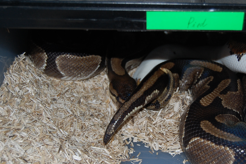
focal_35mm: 69
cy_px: 91
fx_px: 471
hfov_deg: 29.2
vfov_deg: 19.7
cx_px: 144
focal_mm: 38
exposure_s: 1/60
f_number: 4.8
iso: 400
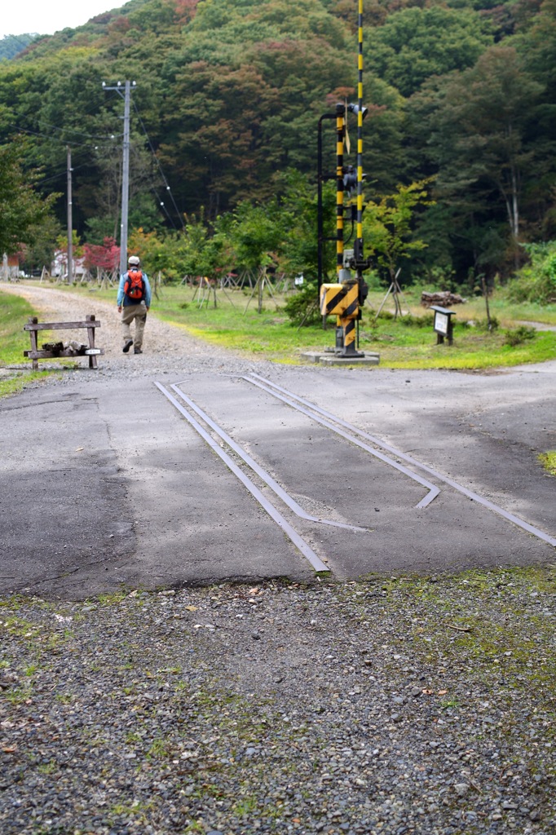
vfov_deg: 38.2
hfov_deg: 26.0
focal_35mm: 52
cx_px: 278
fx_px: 1205
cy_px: 418
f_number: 3.5
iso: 100
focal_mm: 35
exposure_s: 1/250
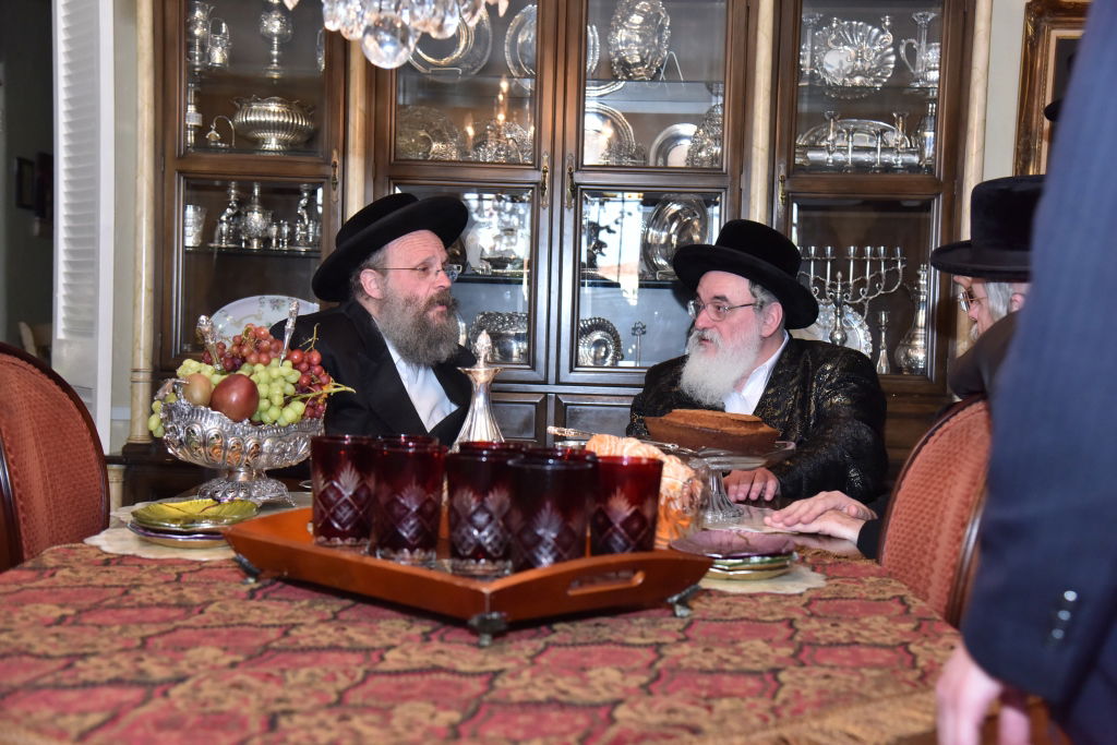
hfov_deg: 39.6
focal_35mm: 50
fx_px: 1552
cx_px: 558
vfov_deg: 27.0
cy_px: 372
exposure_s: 1/125
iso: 1600
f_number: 5
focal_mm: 50
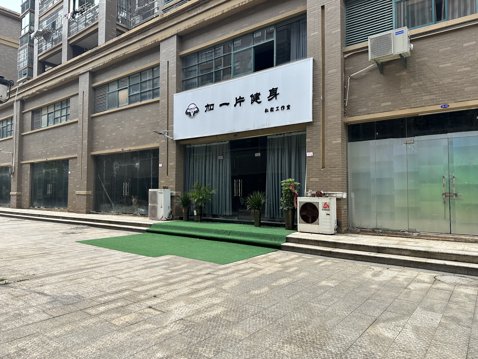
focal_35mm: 24
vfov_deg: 56.8
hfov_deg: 71.6
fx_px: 331
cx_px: 239
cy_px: 180
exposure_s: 1/1880
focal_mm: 6.86
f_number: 1.78
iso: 80
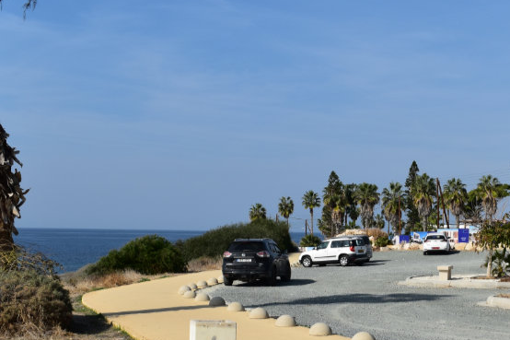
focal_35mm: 61
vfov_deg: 22.0
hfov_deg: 32.3
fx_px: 864
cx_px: 383
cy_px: 268
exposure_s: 1/500
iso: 200
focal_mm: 22
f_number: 11
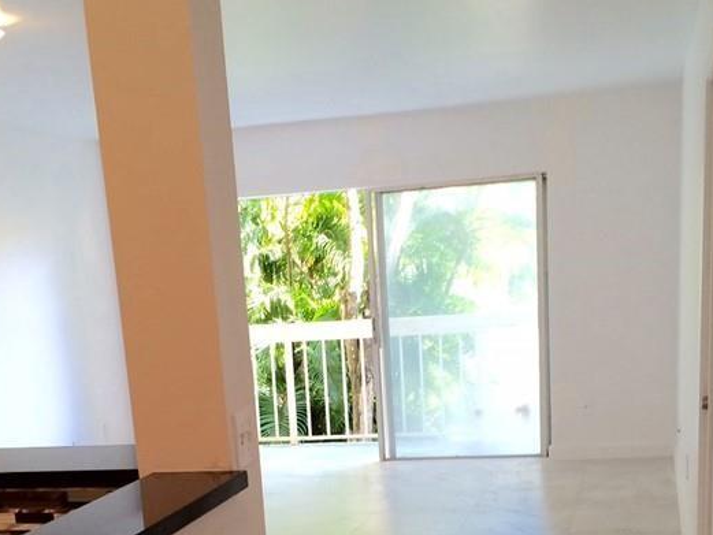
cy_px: 558
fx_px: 1174
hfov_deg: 33.7
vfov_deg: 24.3
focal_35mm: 57
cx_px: 313
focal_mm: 4.15
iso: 32
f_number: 2.2
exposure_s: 1/40
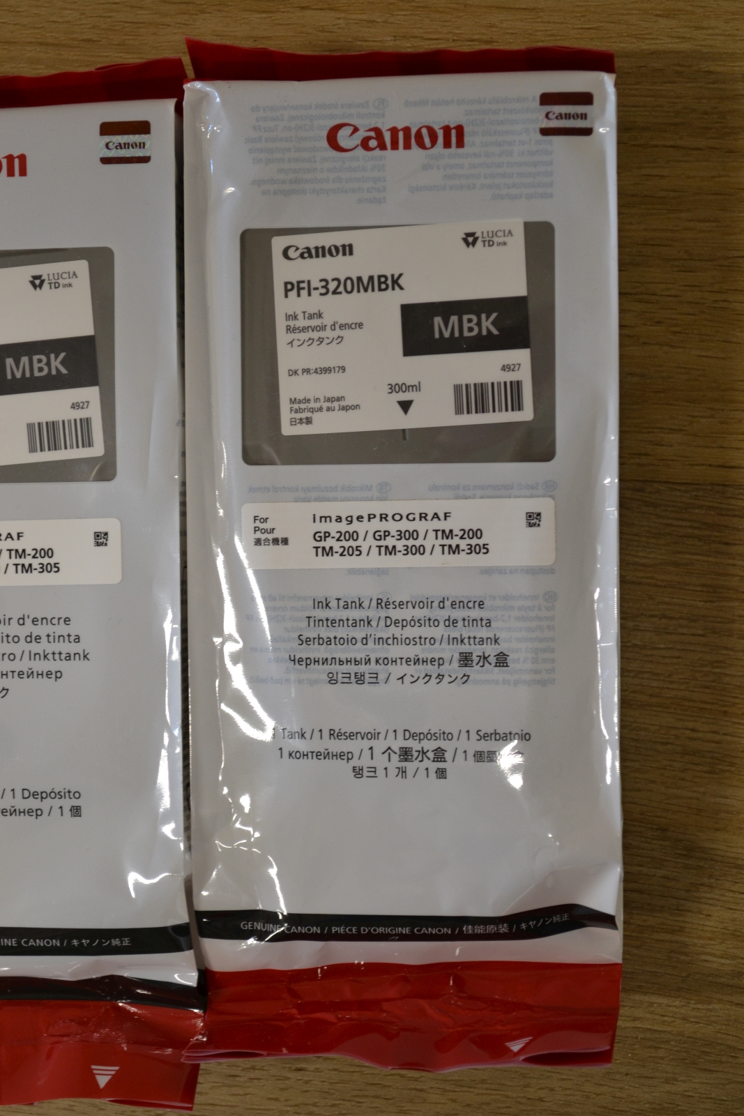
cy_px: 558
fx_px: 2045
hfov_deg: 20.6
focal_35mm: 66
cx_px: 372
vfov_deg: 30.5
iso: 400
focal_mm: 44
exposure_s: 1/25
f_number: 5.3
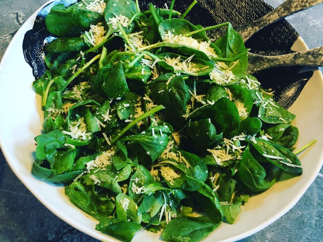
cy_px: 122
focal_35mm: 30
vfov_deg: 46.8
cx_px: 162
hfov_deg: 60.0
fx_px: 280
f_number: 2.2
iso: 200
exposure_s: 1/33
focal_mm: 4.15
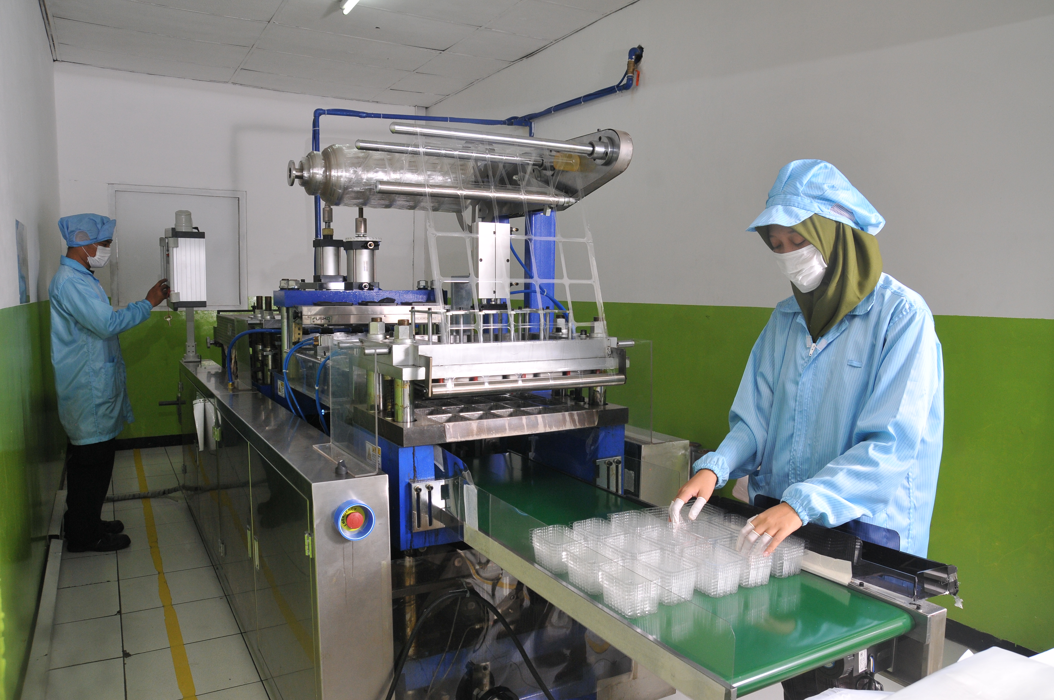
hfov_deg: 70.5
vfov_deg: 50.3
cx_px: 527
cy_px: 350
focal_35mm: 26
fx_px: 746
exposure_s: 1/100
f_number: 8
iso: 500
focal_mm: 17
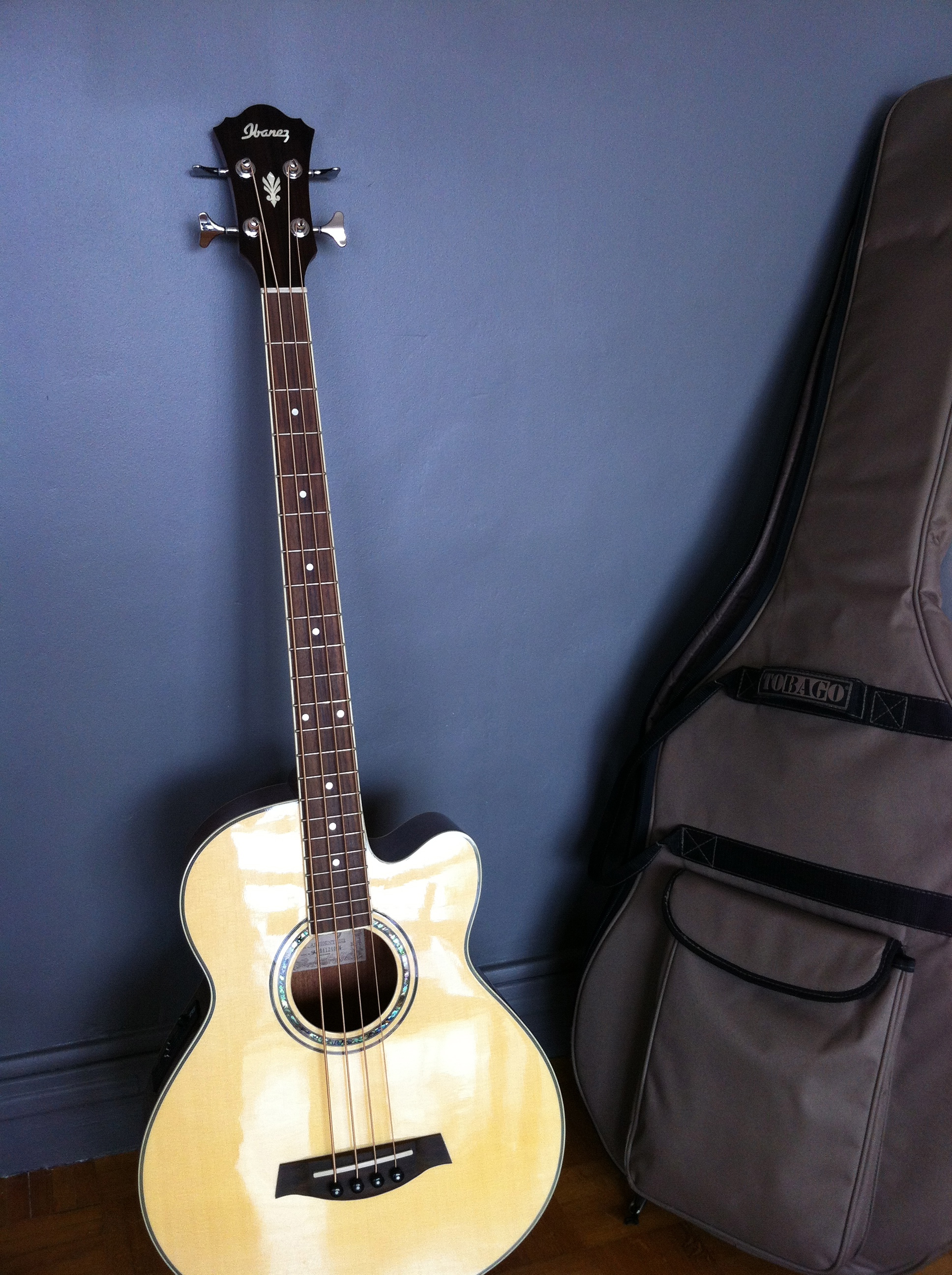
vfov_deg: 52.7
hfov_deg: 40.6
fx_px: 1287
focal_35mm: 35
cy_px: 638
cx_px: 476
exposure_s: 1/40
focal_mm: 3.85
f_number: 2.8
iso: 100
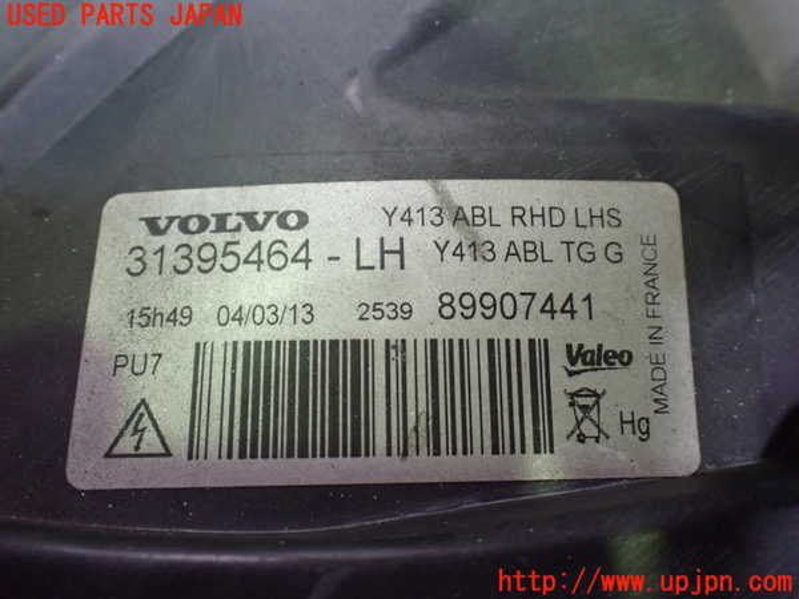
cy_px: 300
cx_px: 400
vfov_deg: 46.8
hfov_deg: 60.0
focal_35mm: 30
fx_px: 692
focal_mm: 5.4
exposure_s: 1/80
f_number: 2.3
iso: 800
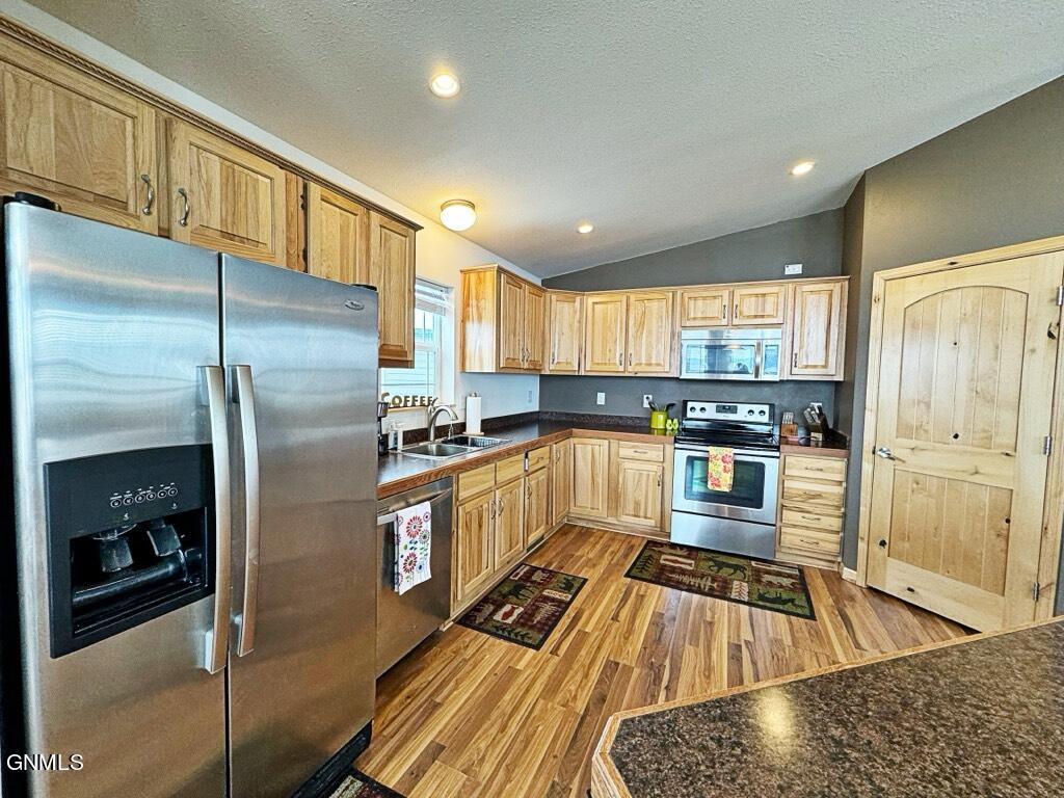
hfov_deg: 102.1
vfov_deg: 85.7
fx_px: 430
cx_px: 532
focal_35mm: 14
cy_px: 399
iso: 200
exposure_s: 1/120
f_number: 2.2
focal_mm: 2.22
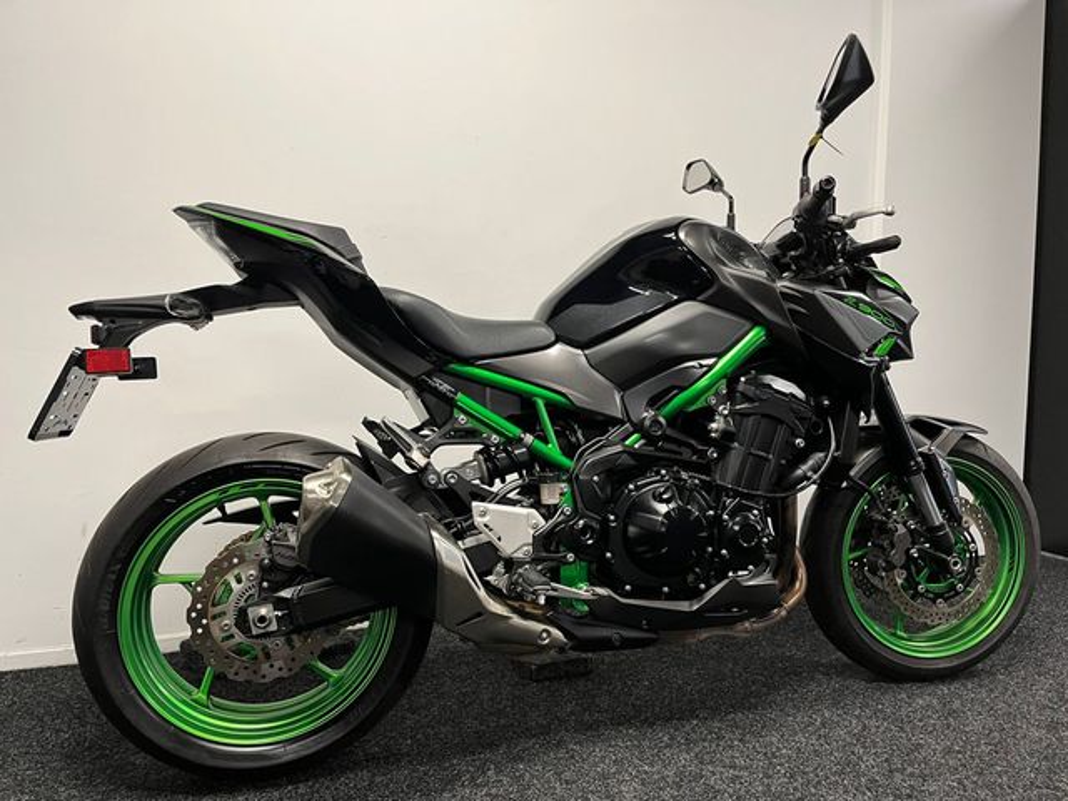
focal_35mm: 26
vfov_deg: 53.1
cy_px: 400
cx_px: 534
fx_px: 802
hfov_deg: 67.3
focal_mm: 5.1
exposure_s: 1/50
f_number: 1.6
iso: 100
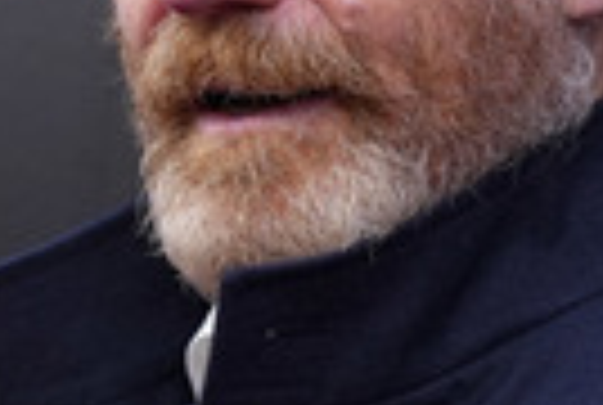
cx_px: 158
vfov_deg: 4.1
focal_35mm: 335
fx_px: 5624
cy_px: 32
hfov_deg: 6.1
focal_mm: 100
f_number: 5.6
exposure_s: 1/400
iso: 2500
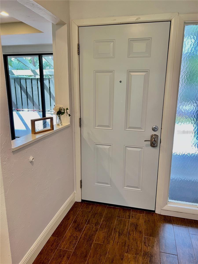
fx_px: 198
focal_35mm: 26
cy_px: 132
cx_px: 99
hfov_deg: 53.1
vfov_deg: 67.3
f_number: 1.5
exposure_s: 1/60
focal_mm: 5.7
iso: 160
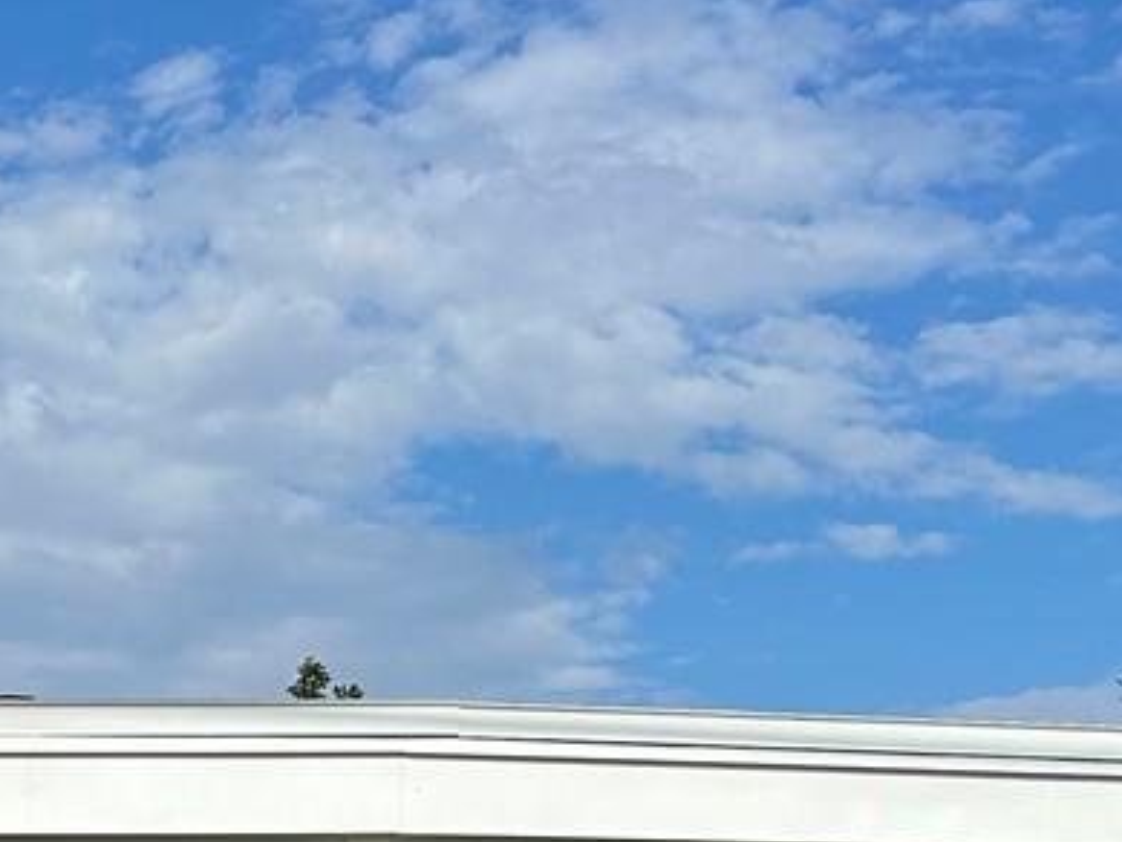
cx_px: -211
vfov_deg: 13.0
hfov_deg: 17.5
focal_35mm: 107
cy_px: 1309
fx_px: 3469
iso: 50
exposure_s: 1/5882
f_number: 1.5
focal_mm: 5.7
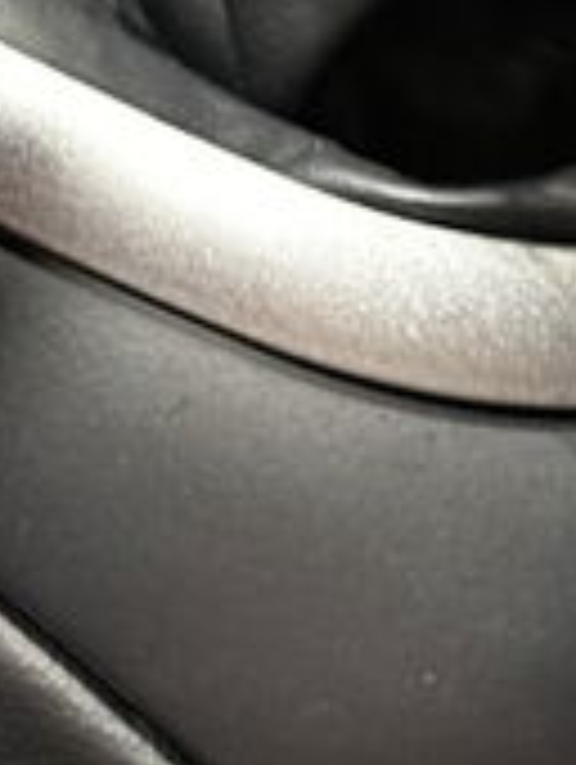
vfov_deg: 6.7
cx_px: 472
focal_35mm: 289
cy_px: -616
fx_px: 6396
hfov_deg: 5.2
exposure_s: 1/27
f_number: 1.78
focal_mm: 6.86
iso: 800
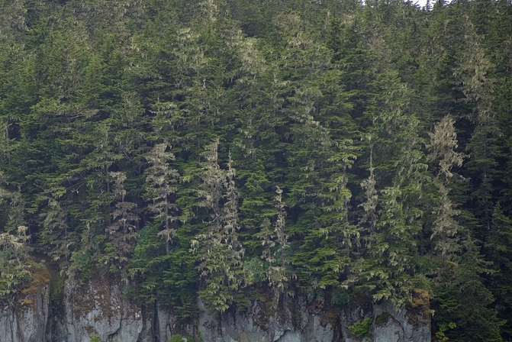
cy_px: 94
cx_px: 49
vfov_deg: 3.7
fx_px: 5293
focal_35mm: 372
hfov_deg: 5.5
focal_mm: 195
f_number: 5.3
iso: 140
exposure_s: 1/400
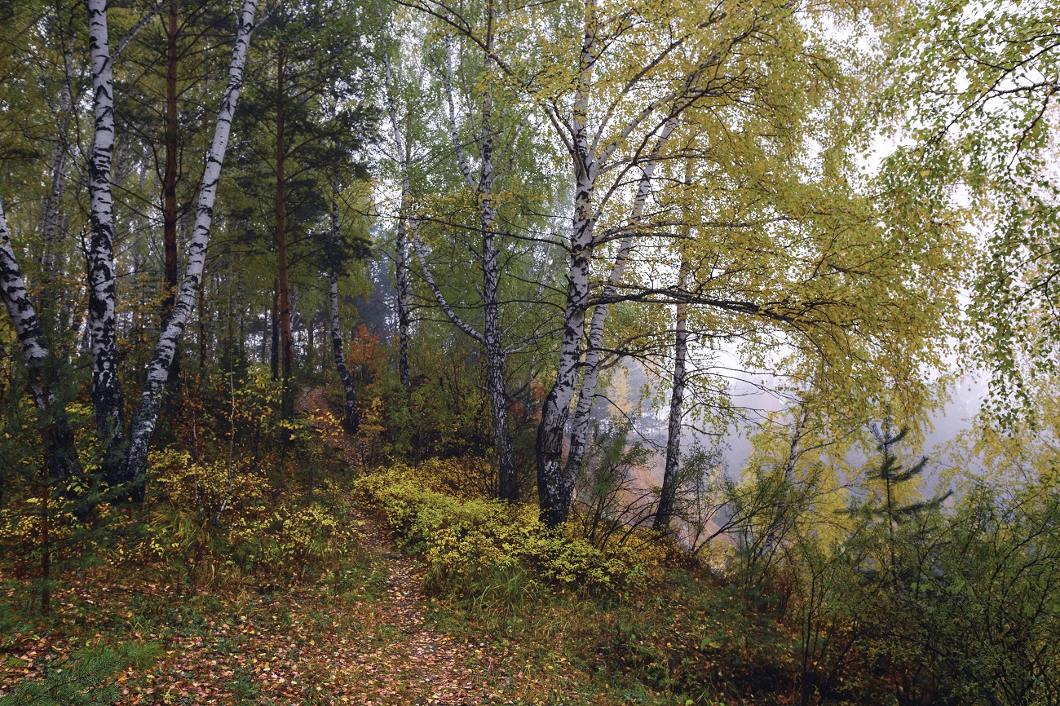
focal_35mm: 27
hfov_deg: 67.4
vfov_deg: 47.9
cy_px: 353
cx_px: 530
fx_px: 795
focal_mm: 18
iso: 200
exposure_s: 1/200
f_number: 4
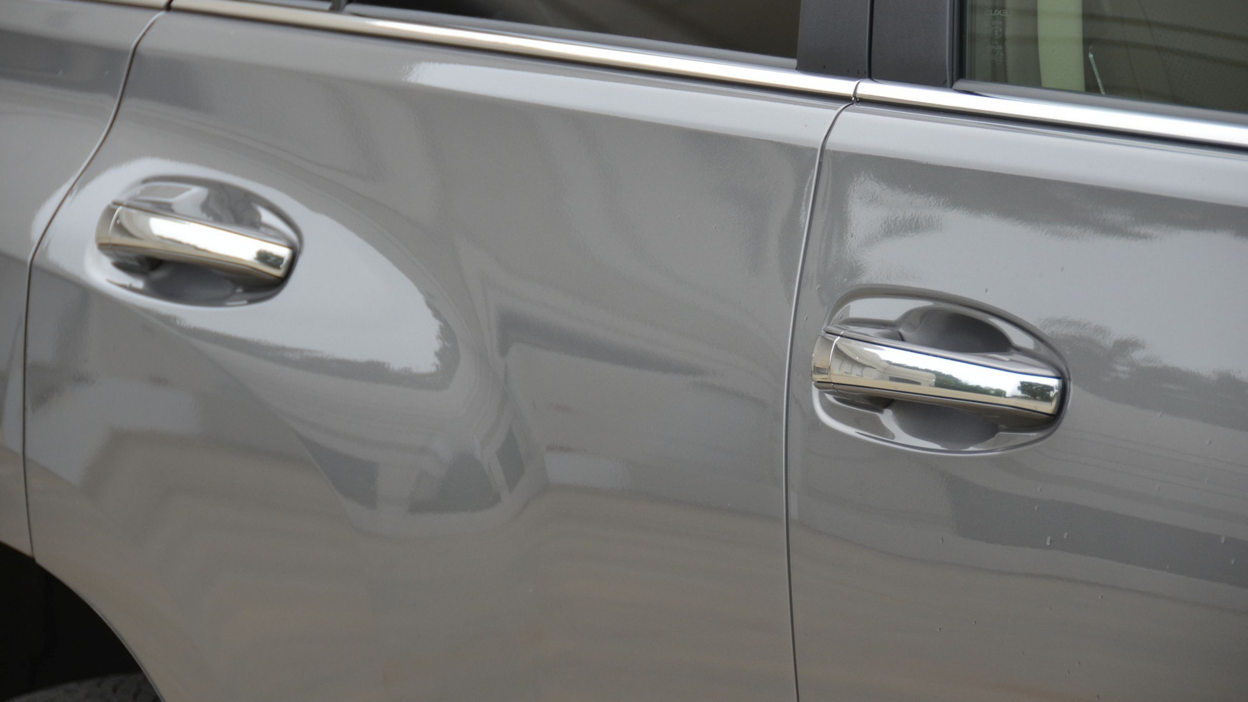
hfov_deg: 10.1
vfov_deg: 5.7
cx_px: 624
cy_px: 306
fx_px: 7033
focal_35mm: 213
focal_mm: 135
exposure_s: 1/1000
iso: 640
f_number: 5.6
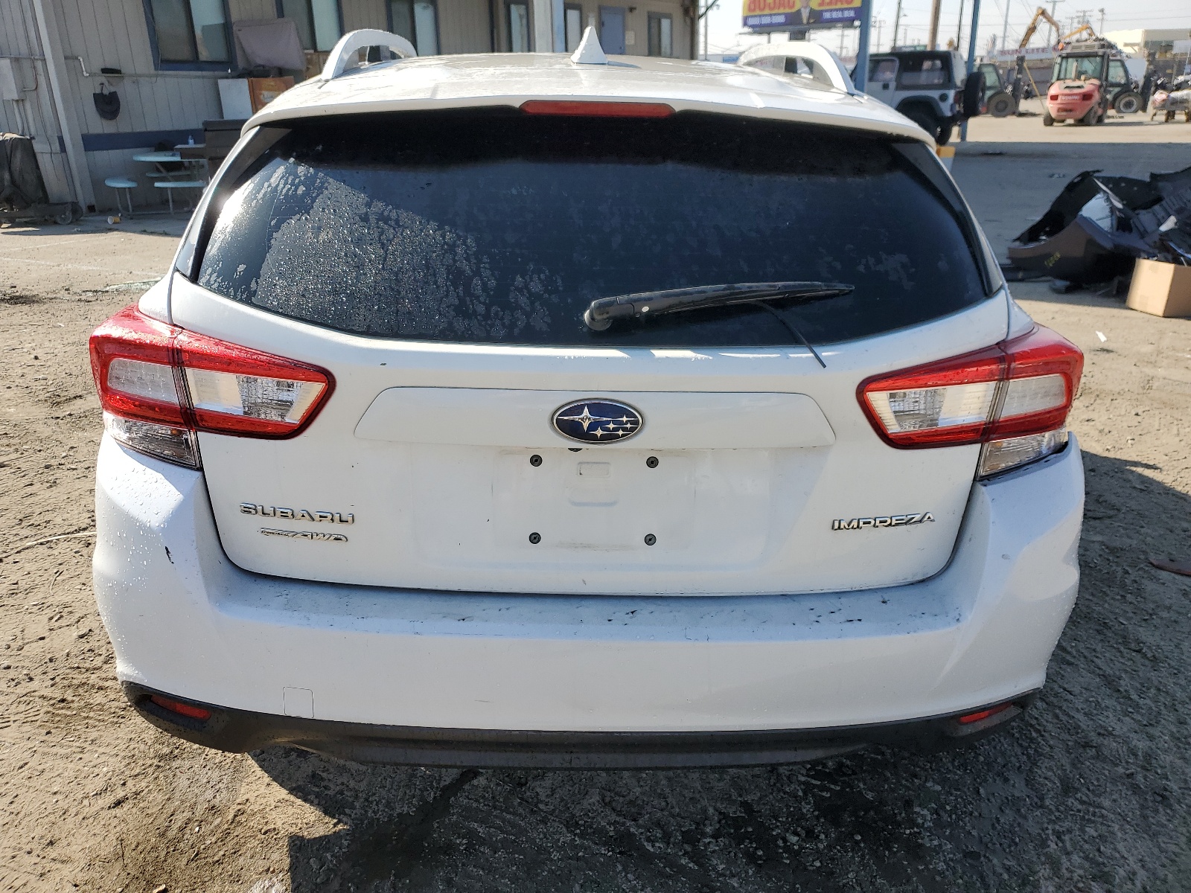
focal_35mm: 26
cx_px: 596
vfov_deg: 53.1
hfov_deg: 67.3
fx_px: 895
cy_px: 446
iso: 50
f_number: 1.5
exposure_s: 1/2000
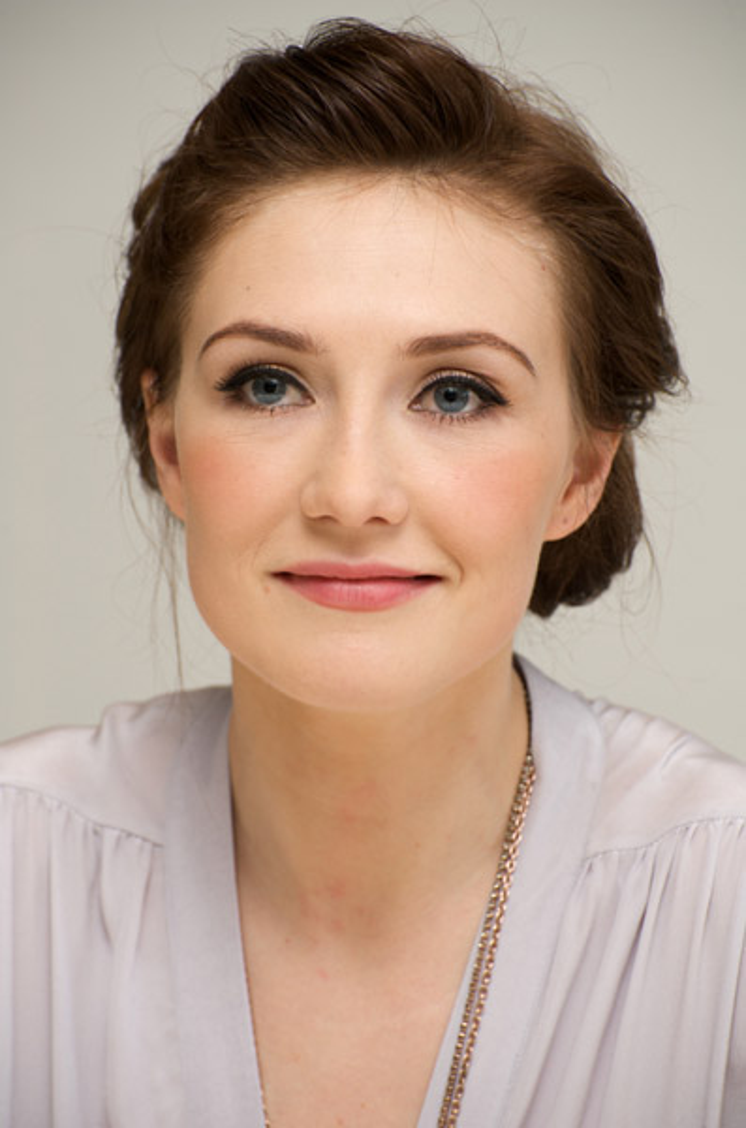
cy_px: 564
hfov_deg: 8.0
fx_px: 5311
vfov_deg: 12.1
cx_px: 373
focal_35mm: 170
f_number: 8
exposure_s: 1/60
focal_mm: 170
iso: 400
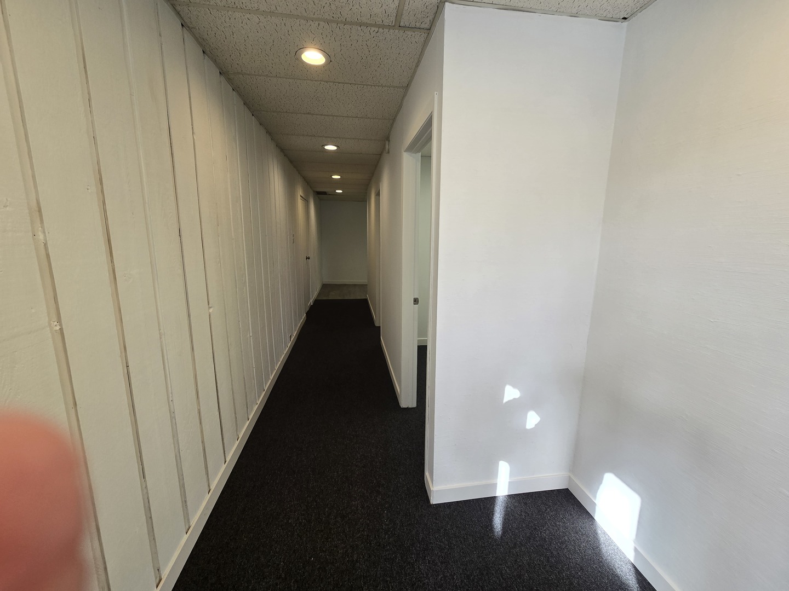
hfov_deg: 106.2
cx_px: 394
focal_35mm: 13
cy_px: 296
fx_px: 296
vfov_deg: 89.9
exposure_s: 1/120
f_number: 2.2
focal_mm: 2.2
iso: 64
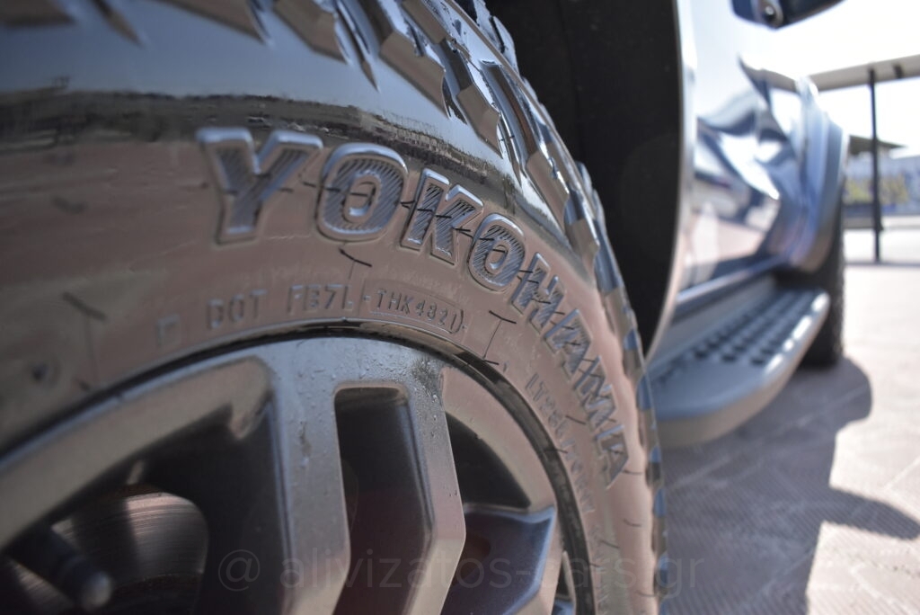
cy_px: 308
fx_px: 690
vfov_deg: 48.0
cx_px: 460
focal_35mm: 27
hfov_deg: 67.4
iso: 1600
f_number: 3.5
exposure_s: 1/4000
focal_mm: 18
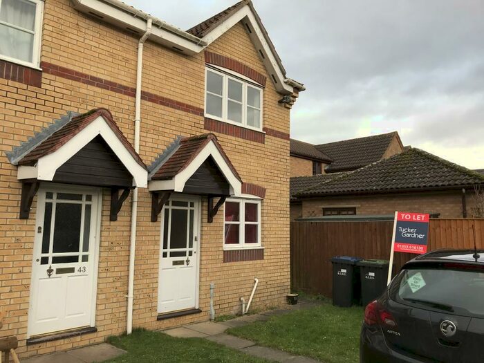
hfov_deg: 63.4
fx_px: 391
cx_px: 242
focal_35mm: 28
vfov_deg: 49.7
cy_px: 182
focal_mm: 3.99
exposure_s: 1/275
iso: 20
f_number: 1.8
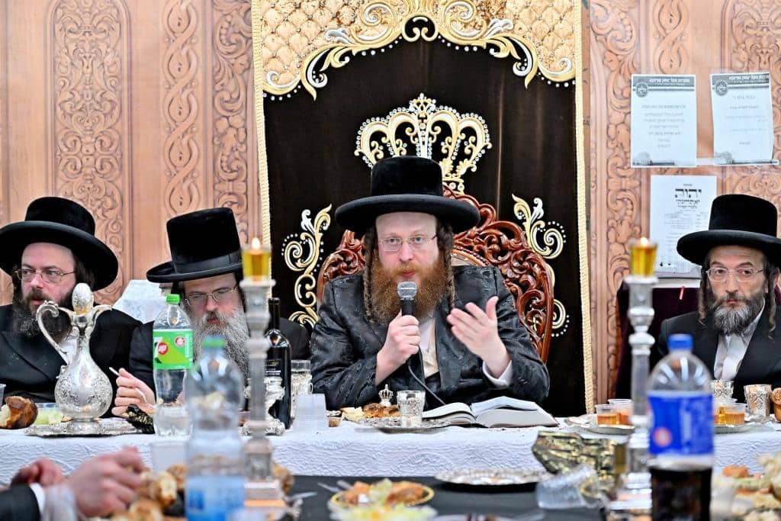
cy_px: 260
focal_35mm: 91
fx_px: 1974
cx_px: 390
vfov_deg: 15.0
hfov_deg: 22.4
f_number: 4
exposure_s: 1/160
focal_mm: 91
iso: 640
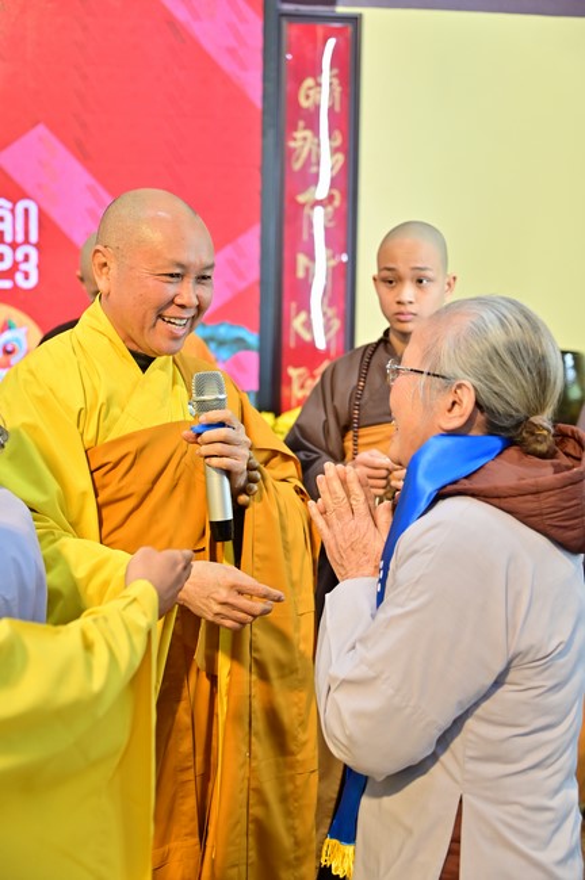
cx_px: 292
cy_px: 440
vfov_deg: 39.6
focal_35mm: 50
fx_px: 1221
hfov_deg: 26.9
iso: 800
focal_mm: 50
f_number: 4
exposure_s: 1/125
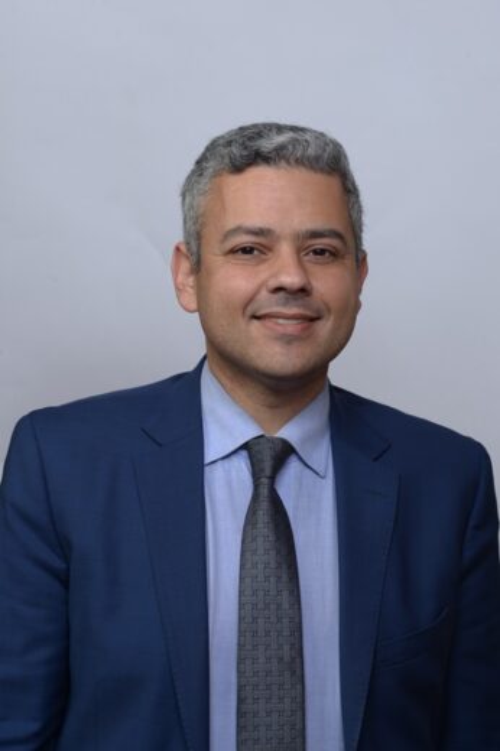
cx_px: 250
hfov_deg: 10.1
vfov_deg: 15.2
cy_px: 376
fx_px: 2816
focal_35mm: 135
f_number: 9
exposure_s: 1/50
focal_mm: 135
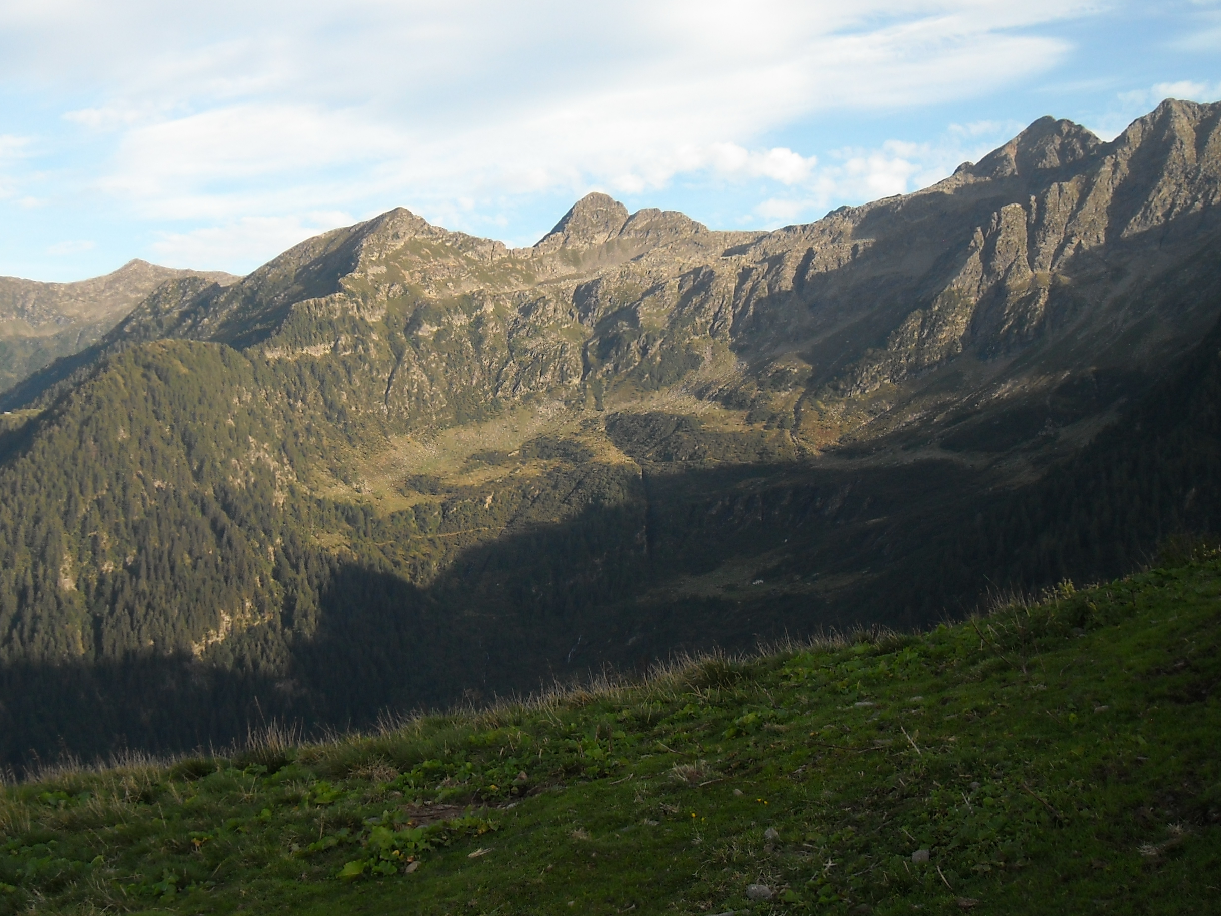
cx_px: 505
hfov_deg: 40.3
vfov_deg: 30.8
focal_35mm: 47
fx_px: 1658
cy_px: 374
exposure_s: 1/521
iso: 64
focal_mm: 5.7
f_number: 2.8
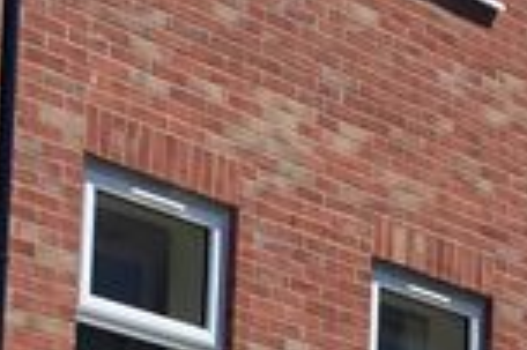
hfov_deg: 11.9
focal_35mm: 170
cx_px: 596
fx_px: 2486
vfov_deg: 7.9
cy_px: 568
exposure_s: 1/1148
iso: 25
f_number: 2.4
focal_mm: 3.3
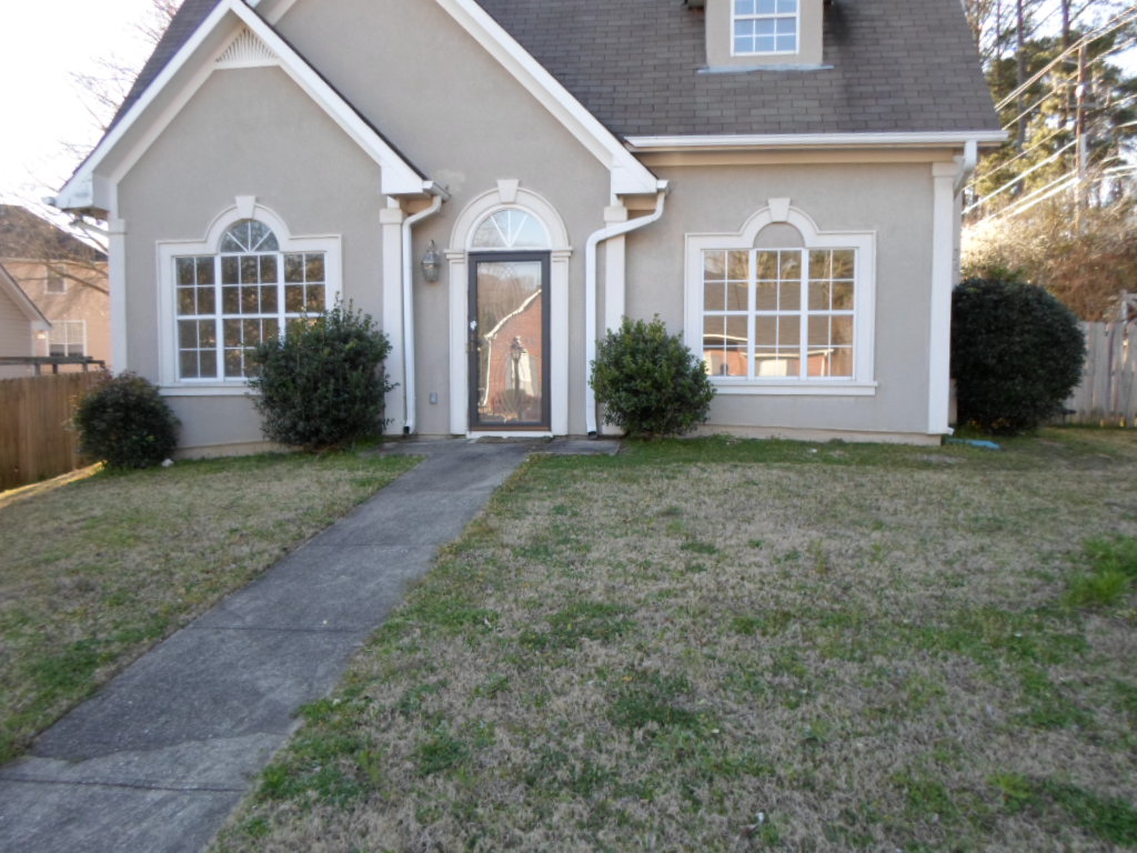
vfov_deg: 54.9
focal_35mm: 25
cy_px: 426
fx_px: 821
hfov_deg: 69.4
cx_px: 568
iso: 80
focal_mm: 4.5
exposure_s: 1/180
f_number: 2.5
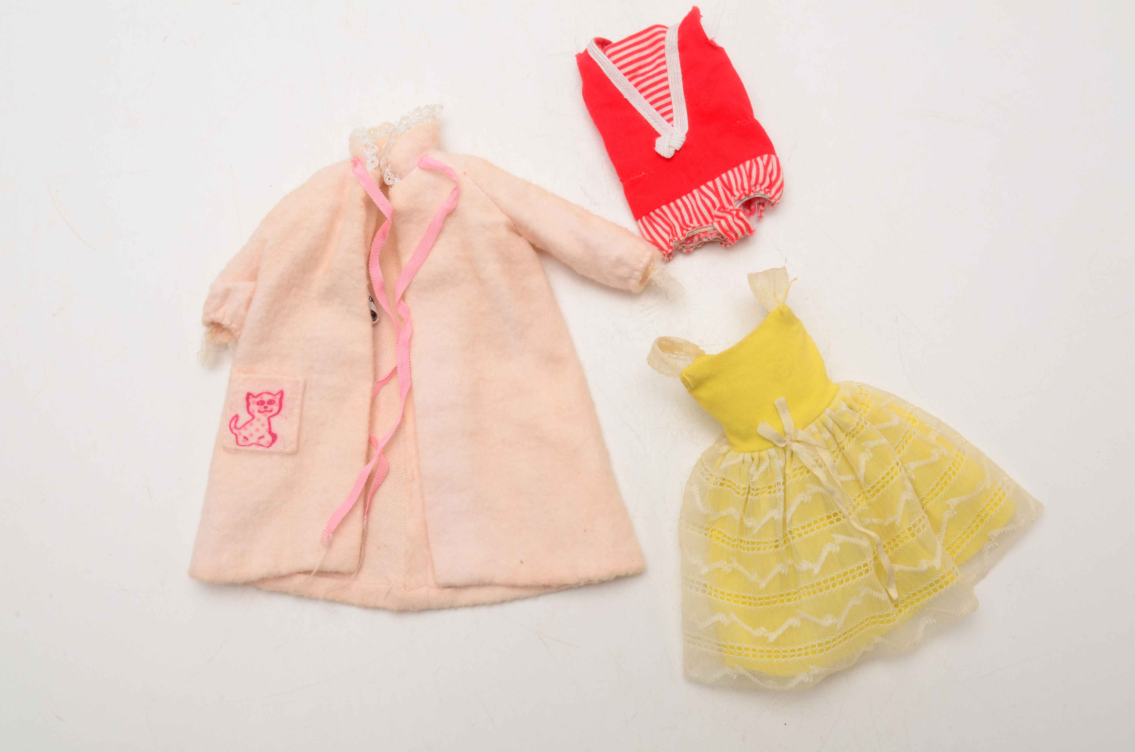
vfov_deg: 29.7
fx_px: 1416
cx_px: 568
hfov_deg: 43.7
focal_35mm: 45
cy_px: 376
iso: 100
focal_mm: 30
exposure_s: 1/160
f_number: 25
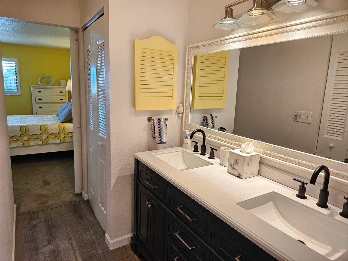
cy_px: 130
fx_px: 231
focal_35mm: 23
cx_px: 174
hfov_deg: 73.9
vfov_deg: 58.9
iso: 160
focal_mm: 5.4
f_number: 1.8
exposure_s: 1/120
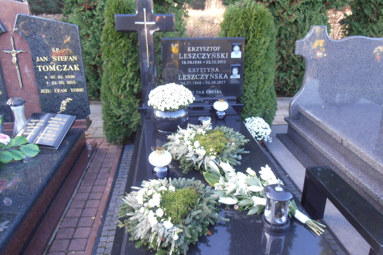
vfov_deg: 47.9
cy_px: 120
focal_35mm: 27
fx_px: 287
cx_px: 199
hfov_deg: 67.4
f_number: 3
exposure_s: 1/40
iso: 80
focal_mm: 4.2
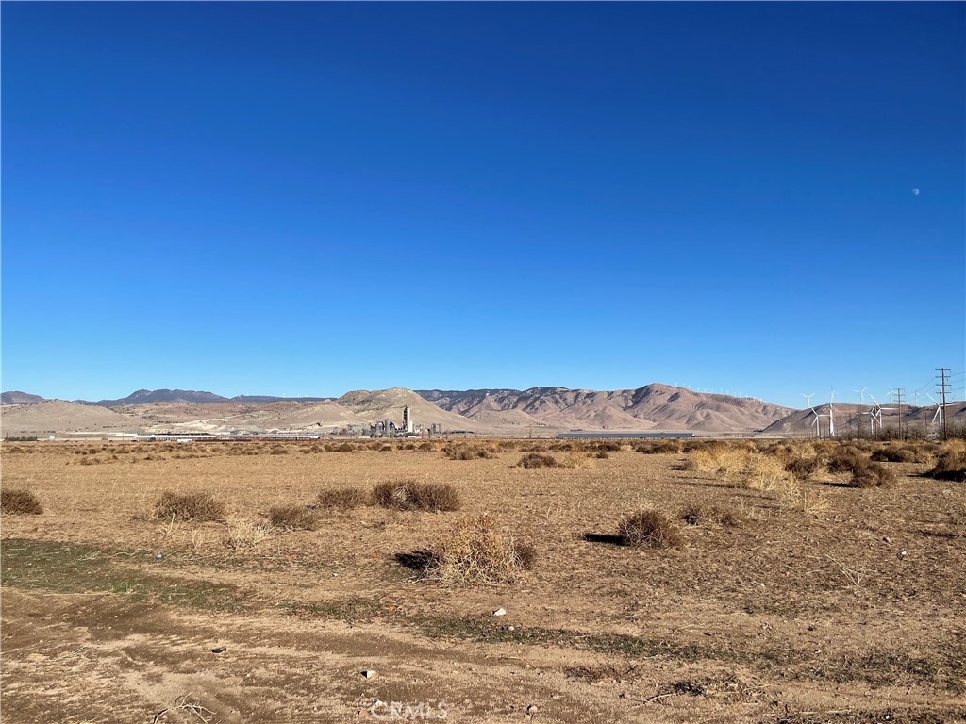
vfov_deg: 53.1
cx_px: 483
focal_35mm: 26
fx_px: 726
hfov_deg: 67.3
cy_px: 362
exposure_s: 1/5051
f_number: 1.6
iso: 32
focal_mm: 4.2
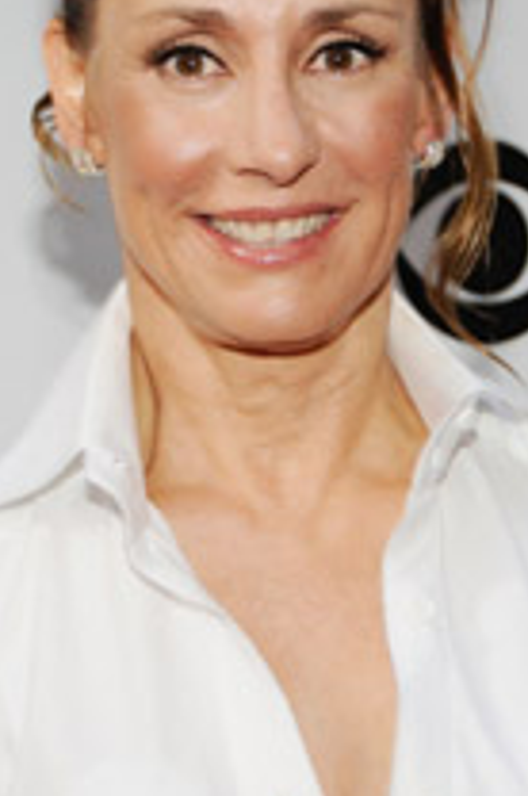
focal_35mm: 179
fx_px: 3951
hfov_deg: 7.6
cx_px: 256
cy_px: 356
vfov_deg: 11.5
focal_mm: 62
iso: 320
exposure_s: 1/60
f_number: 5.6
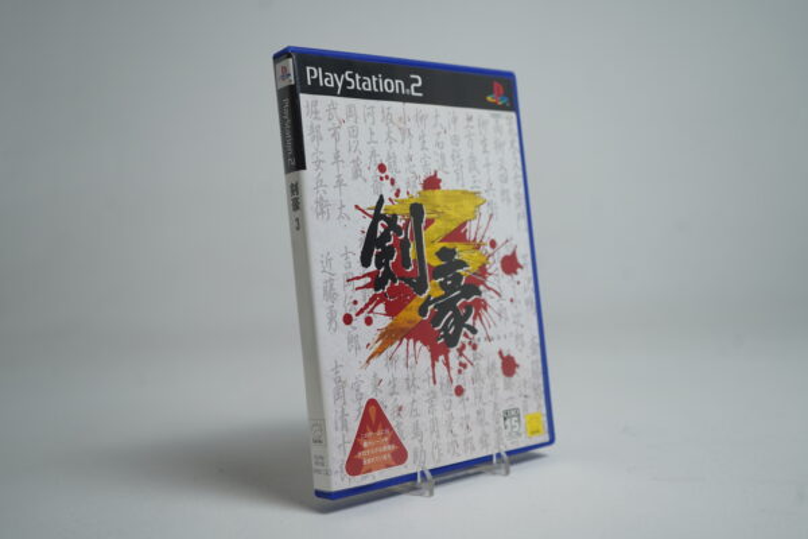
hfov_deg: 50.7
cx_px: 404
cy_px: 270
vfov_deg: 35.1
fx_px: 853
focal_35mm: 38
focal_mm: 38
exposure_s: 1/50
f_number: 4.5
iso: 100
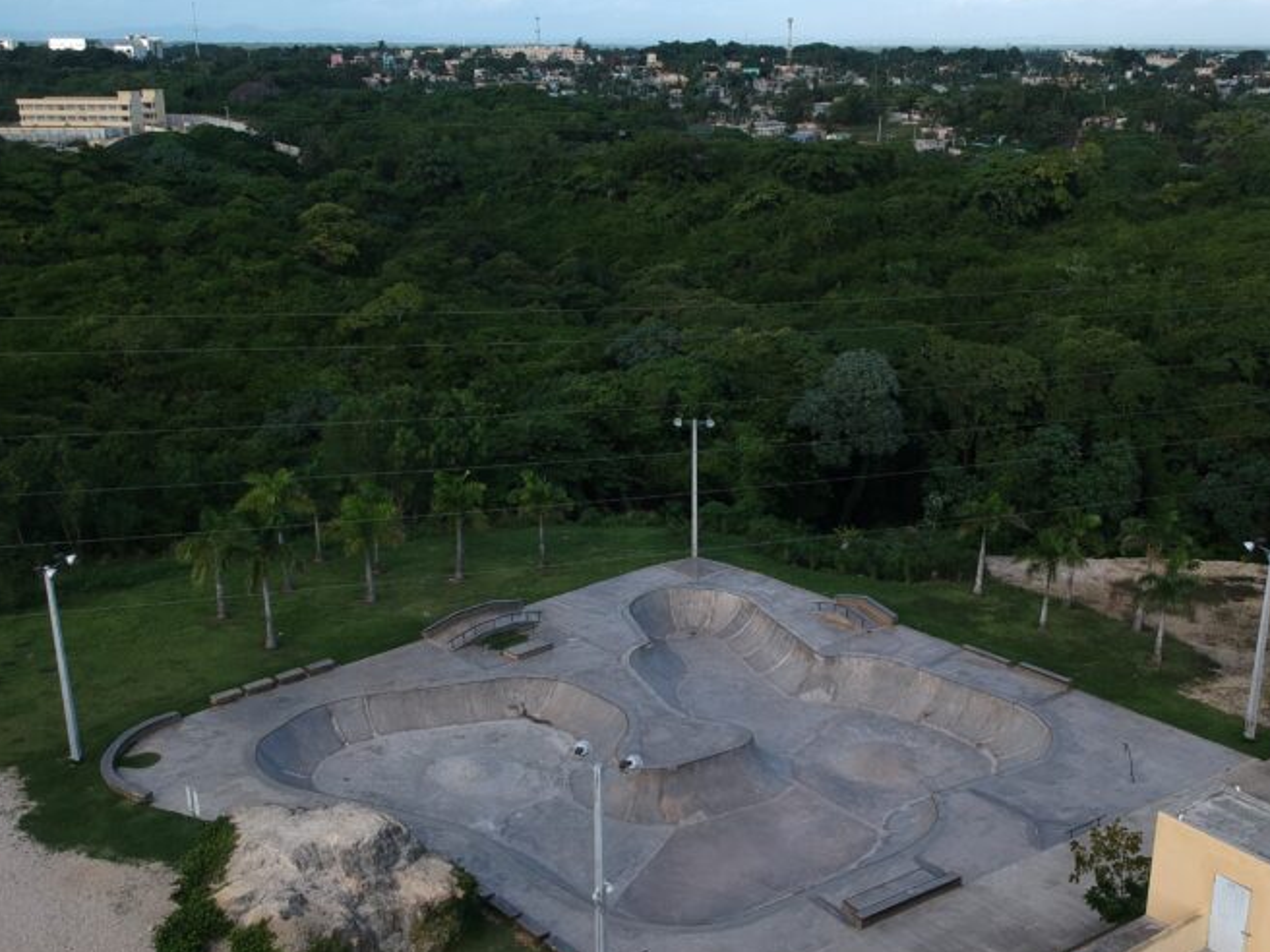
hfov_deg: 47.9
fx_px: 1431
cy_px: 544
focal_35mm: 39
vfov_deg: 36.8
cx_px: 650
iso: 100
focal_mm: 4.49
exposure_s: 1/640
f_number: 2.6
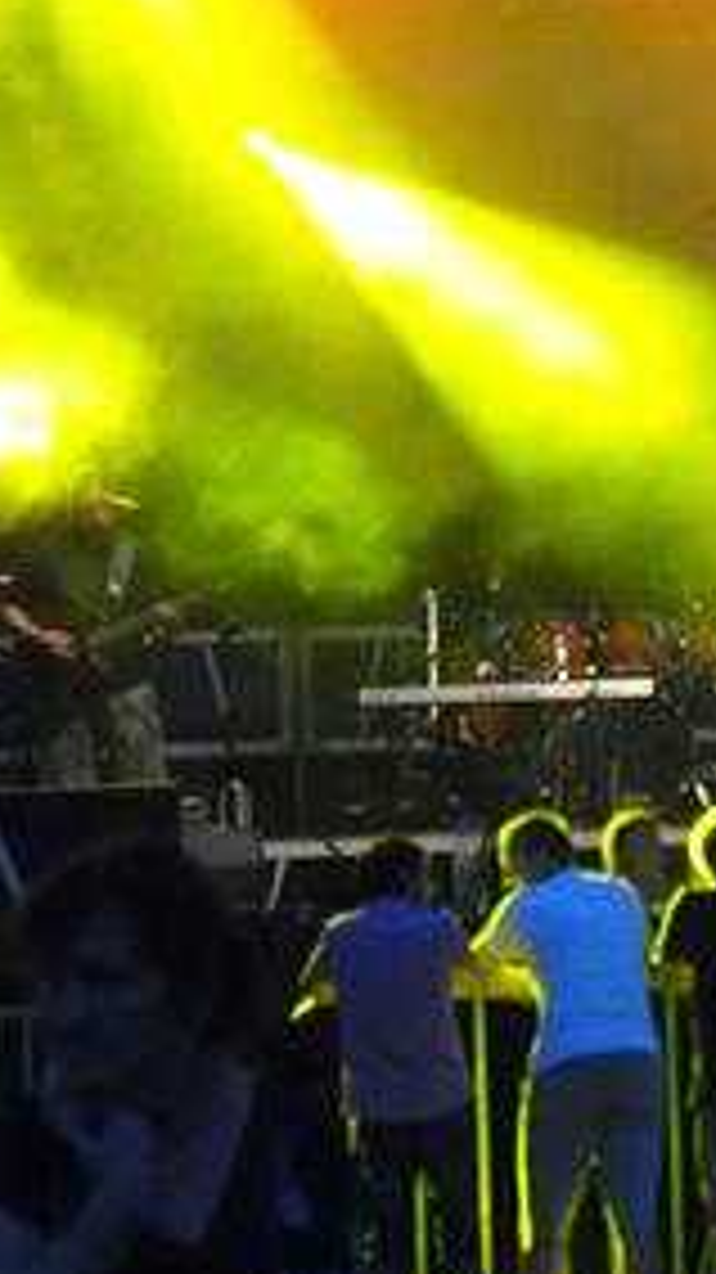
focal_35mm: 245
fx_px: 8277
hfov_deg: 4.9
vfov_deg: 8.8
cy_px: 236
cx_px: 1261
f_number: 5
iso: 2500
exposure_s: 1/100
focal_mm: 52
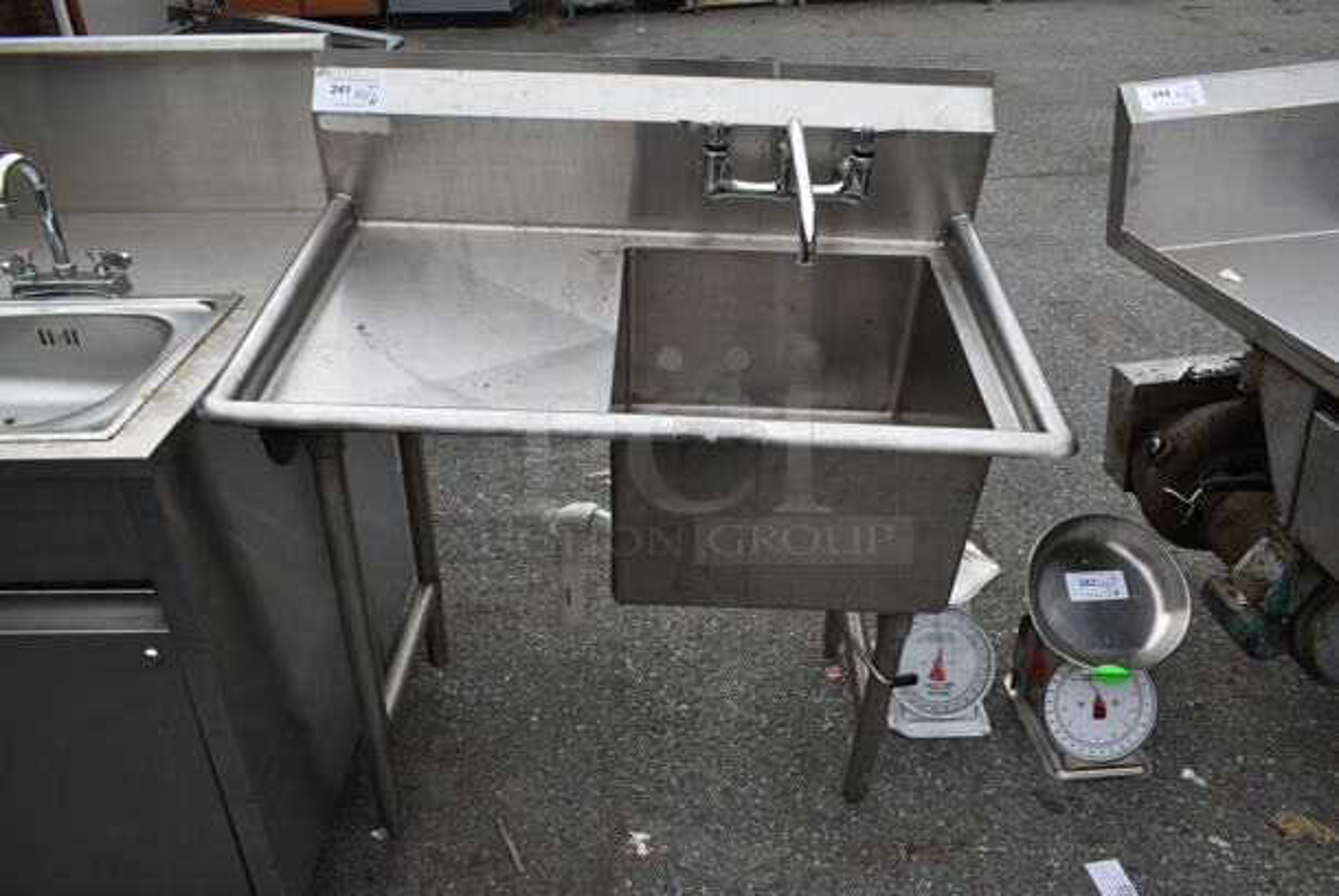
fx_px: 1005
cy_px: 448
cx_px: 670
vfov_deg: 48.0
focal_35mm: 27
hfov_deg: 67.3
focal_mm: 18
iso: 100
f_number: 6.3
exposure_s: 1/100
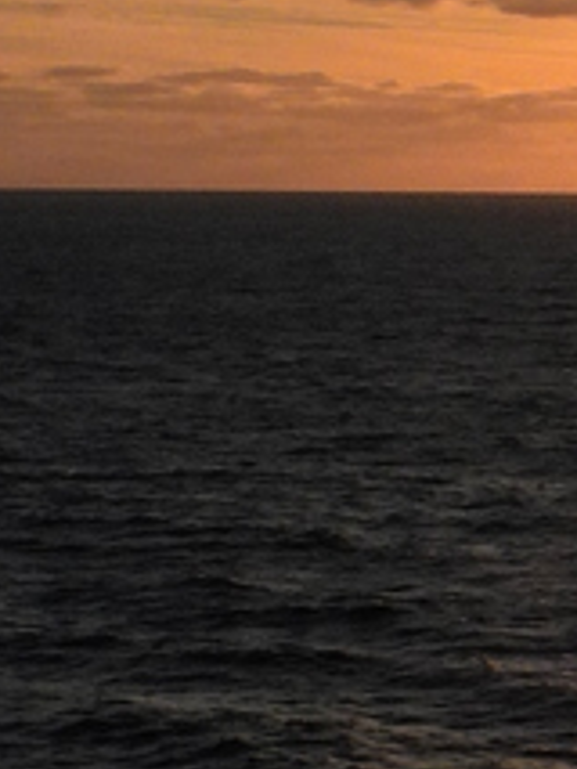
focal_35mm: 180
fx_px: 3996
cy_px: 271
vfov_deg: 11.0
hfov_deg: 7.8
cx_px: 1273
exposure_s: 1/1600
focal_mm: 5.4
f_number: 5.6
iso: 100
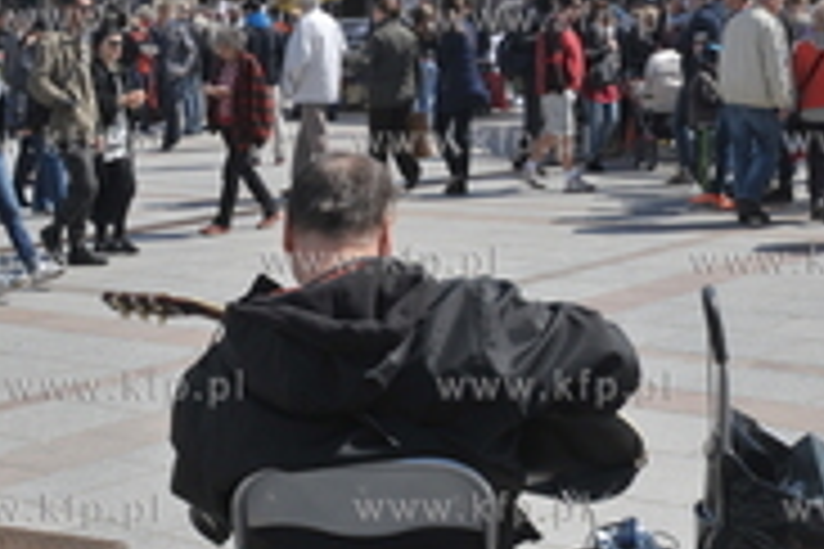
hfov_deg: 28.7
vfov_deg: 19.2
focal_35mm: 70
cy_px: 446
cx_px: 284
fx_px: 1602
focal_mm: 32
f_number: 14
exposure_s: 1/400
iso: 400
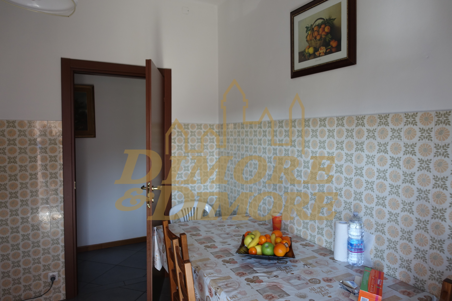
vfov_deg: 53.1
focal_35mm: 24
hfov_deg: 73.7
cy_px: 150
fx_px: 301
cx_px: 226
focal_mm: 8.8
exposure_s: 1/30
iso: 125
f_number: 2
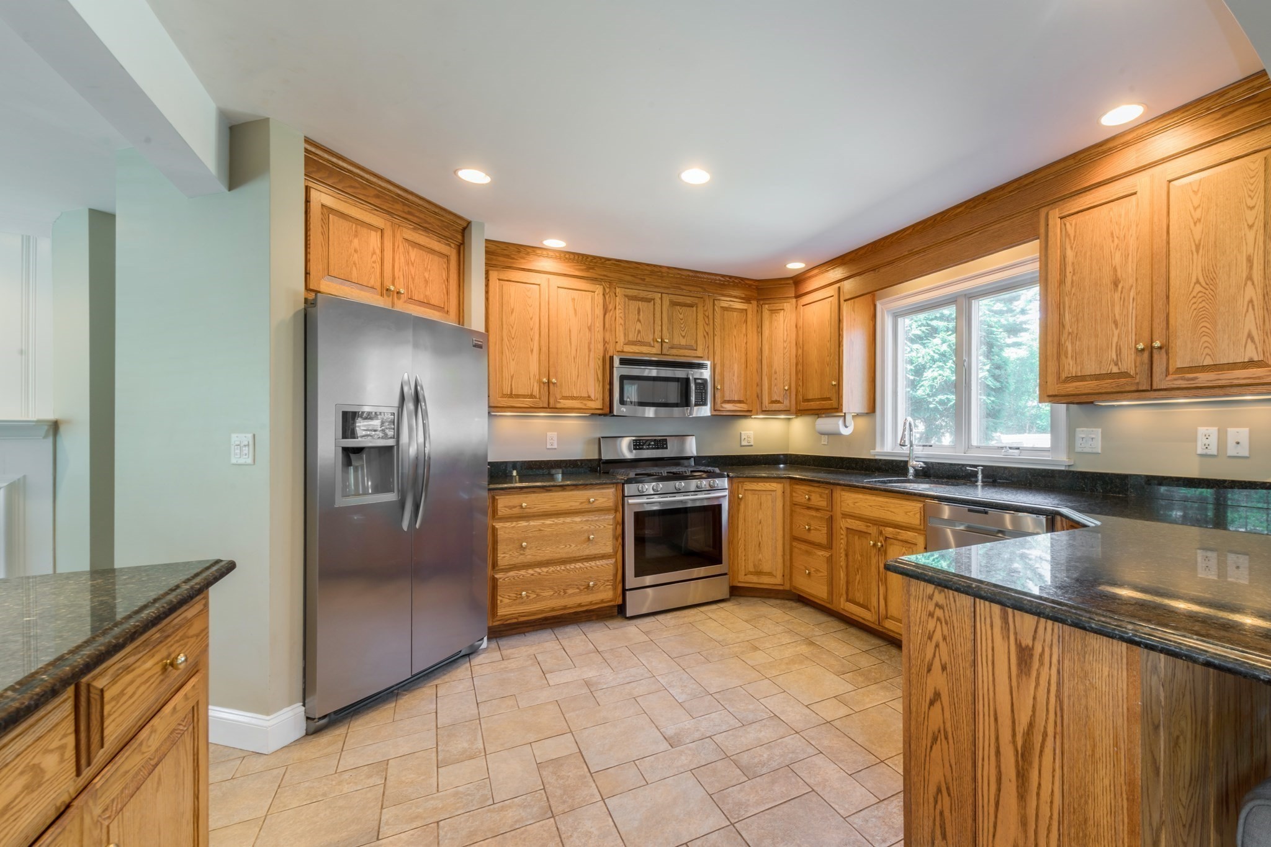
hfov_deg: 104.3
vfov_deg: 81.2
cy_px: 424
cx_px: 636
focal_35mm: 14
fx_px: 494
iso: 100
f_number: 16
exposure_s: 1.3
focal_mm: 14
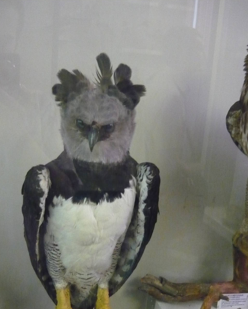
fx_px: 395
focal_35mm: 43
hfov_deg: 34.8
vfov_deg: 42.4
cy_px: 204
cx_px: 106
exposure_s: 1/10
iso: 800
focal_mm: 5.5
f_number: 2.8
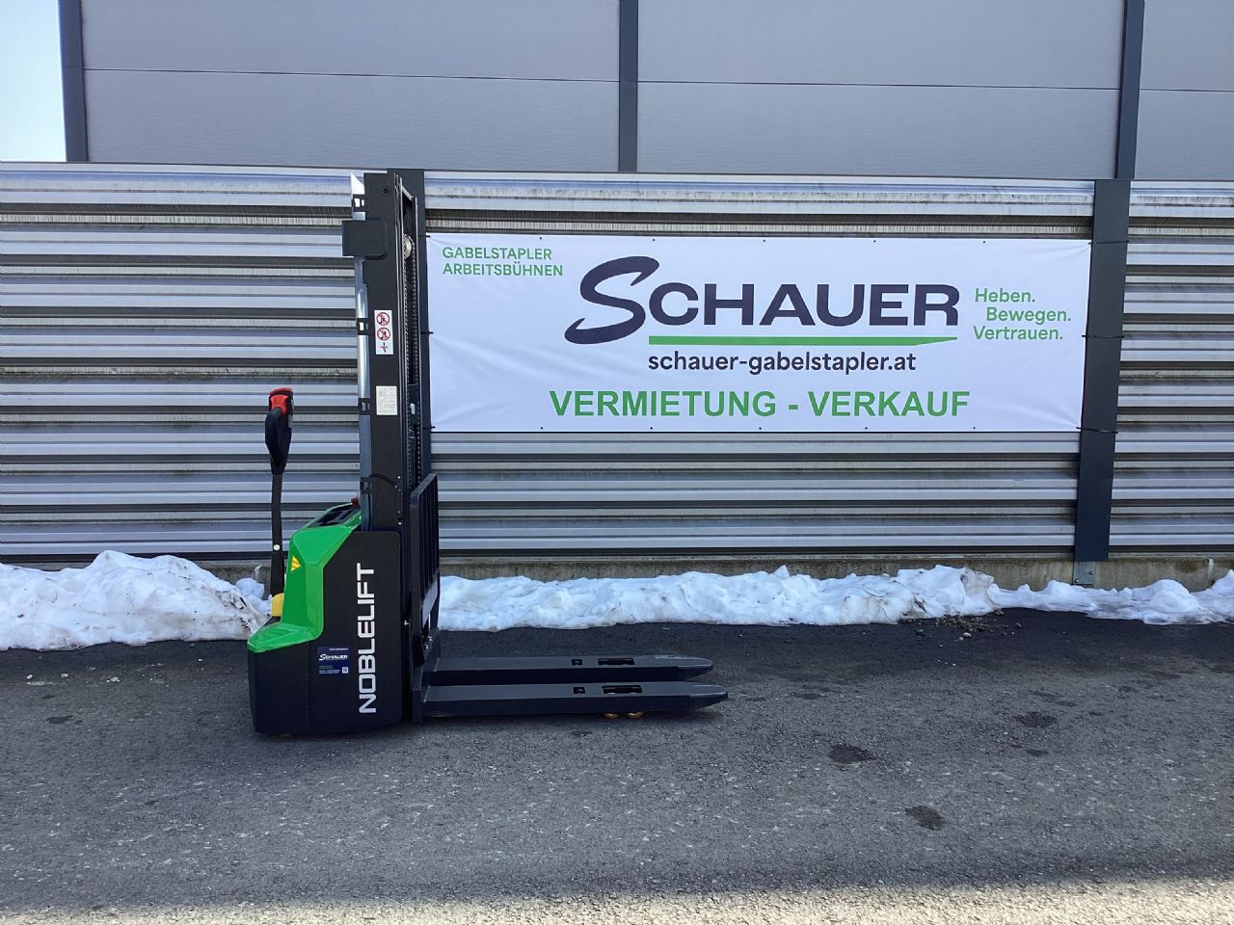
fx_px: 1105
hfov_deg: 58.4
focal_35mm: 31
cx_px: 617
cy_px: 462
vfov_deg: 45.4
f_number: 2.4
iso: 25
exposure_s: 1/420
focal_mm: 3.3
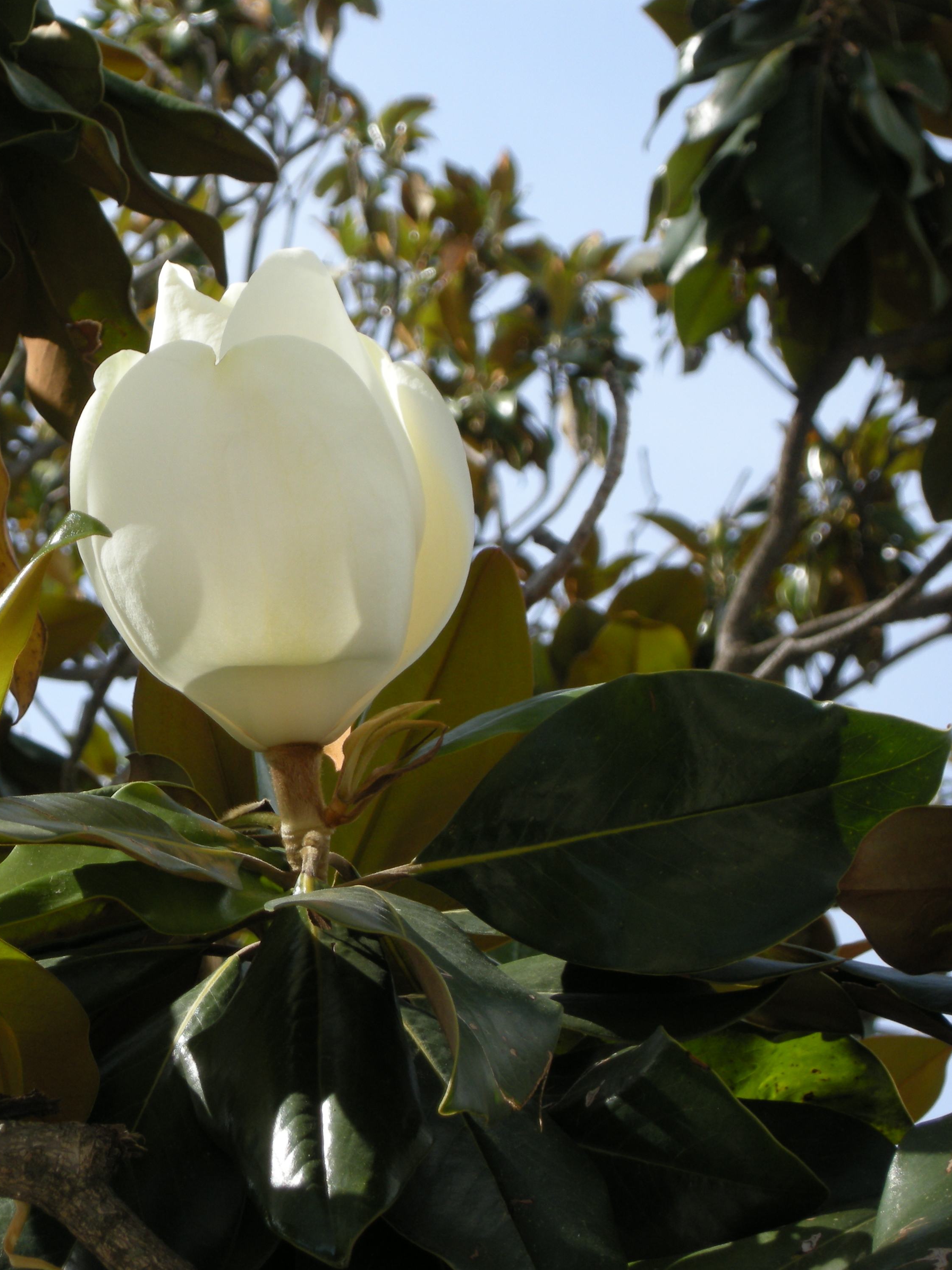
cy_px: 635
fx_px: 5647
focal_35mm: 154
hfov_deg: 9.6
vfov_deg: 12.8
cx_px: 248
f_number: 5.6
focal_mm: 24.5
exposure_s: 1/190
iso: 64
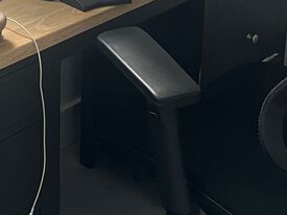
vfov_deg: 16.2
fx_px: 704
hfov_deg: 22.5
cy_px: -86
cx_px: 27
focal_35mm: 85
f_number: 1.6
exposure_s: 1/60
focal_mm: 5.1
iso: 200
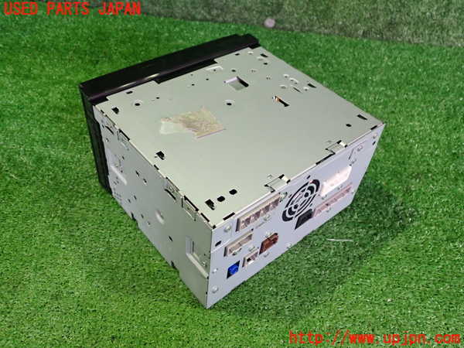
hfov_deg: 60.0
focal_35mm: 30
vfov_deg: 46.8
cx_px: 232
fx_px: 402
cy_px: 174
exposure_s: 1/30
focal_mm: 5.4
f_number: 2.3
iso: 500
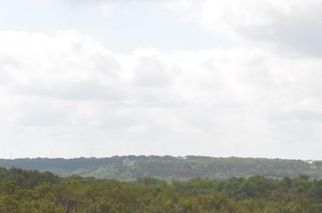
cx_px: 148
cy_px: 92
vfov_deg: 10.2
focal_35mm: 134
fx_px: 1196
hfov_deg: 15.3
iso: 100
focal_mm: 20
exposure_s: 1/200
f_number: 9
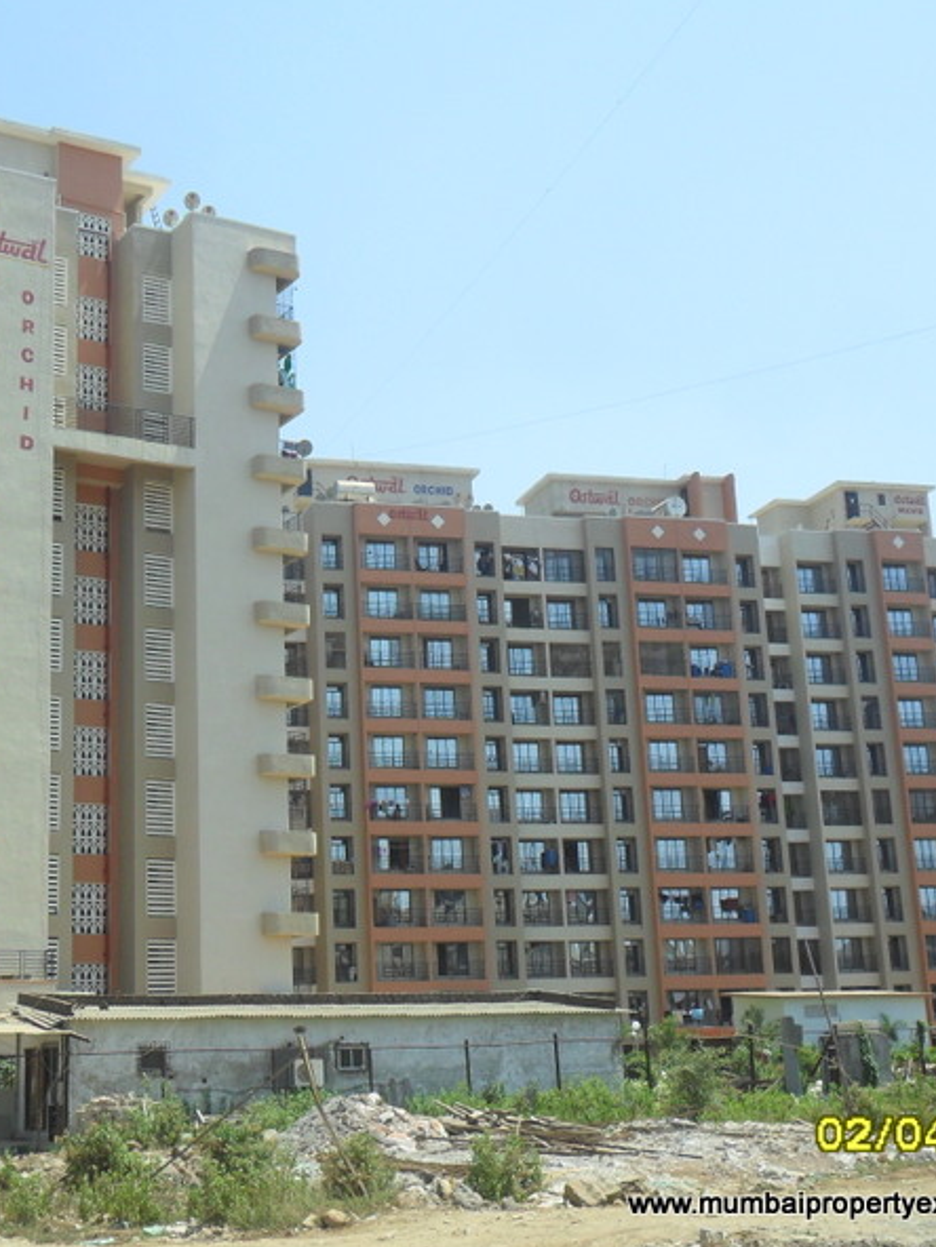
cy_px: 624
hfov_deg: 28.9
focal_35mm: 50
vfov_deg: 38.2
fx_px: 1803
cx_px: 310
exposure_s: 1/750
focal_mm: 6.6
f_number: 4
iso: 100
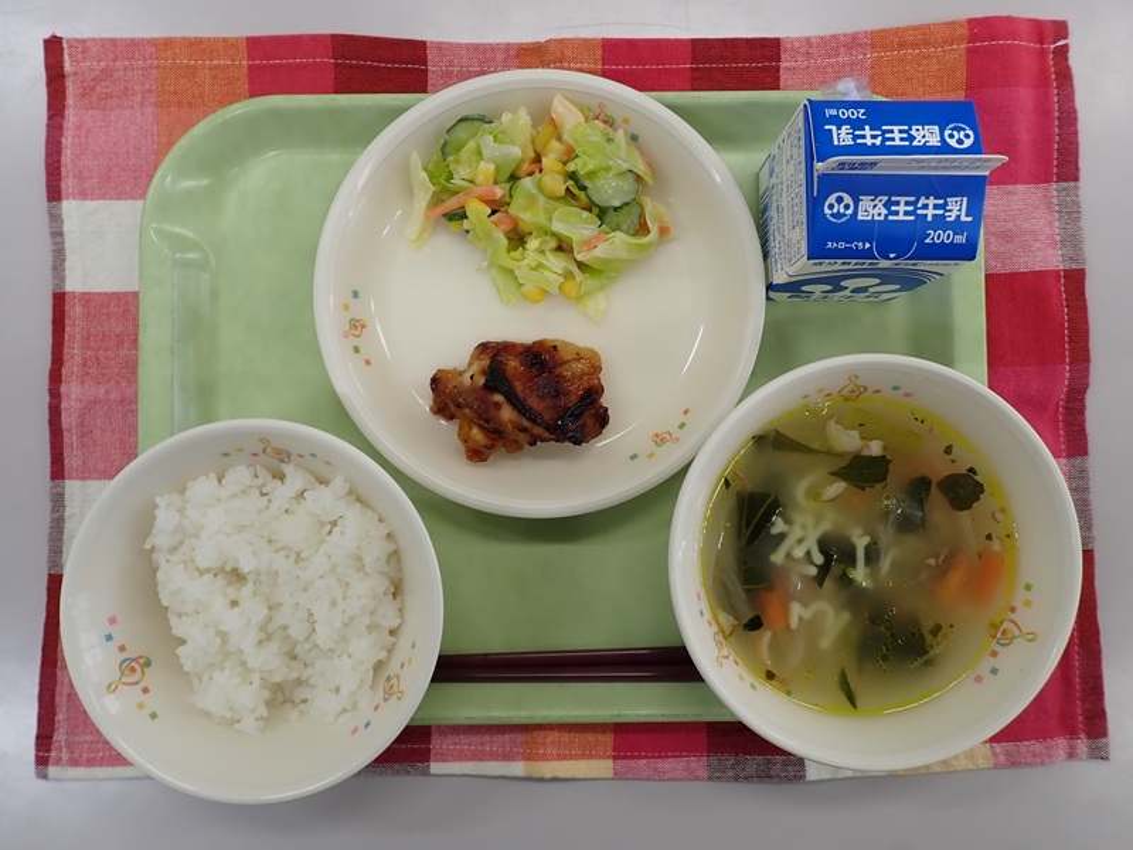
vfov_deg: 54.9
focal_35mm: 25
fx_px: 818
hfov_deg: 69.4
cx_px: 566
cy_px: 425
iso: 100
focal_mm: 4.5
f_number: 2.8
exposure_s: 1/80
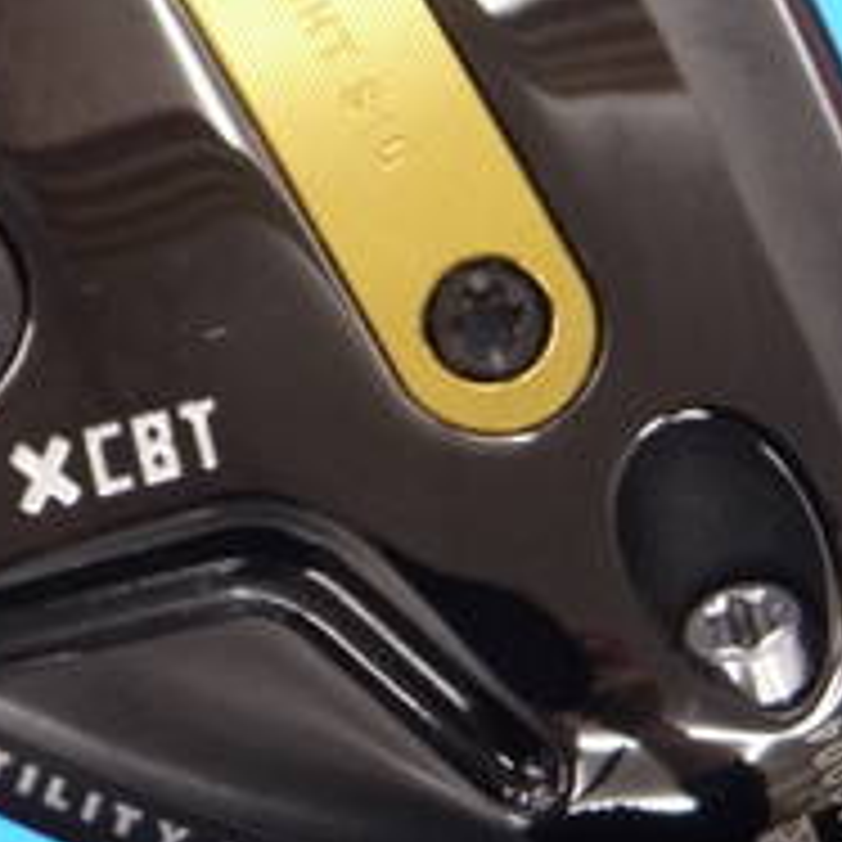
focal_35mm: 254
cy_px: 279
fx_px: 6990
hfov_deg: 6.9
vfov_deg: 6.9
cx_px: 369
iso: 800
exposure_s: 1/60
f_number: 5.6
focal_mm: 42
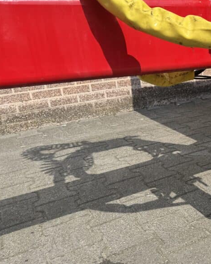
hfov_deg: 32.4
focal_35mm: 41
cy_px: 131
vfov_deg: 44.8
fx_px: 320
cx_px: 229
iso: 80
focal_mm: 6.76
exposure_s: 1/2041
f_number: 1.78
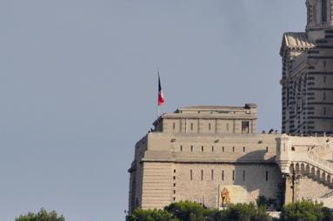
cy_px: 4
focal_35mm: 1089
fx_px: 10056
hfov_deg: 1.9
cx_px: 389
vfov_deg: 1.3
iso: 400
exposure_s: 1/640
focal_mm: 300
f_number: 11
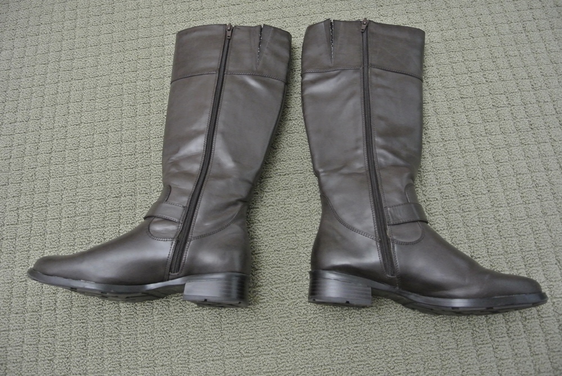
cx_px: 281
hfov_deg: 67.3
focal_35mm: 27
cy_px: 188
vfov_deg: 48.0
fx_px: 422
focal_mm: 10
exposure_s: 1/30
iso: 1800
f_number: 3.5
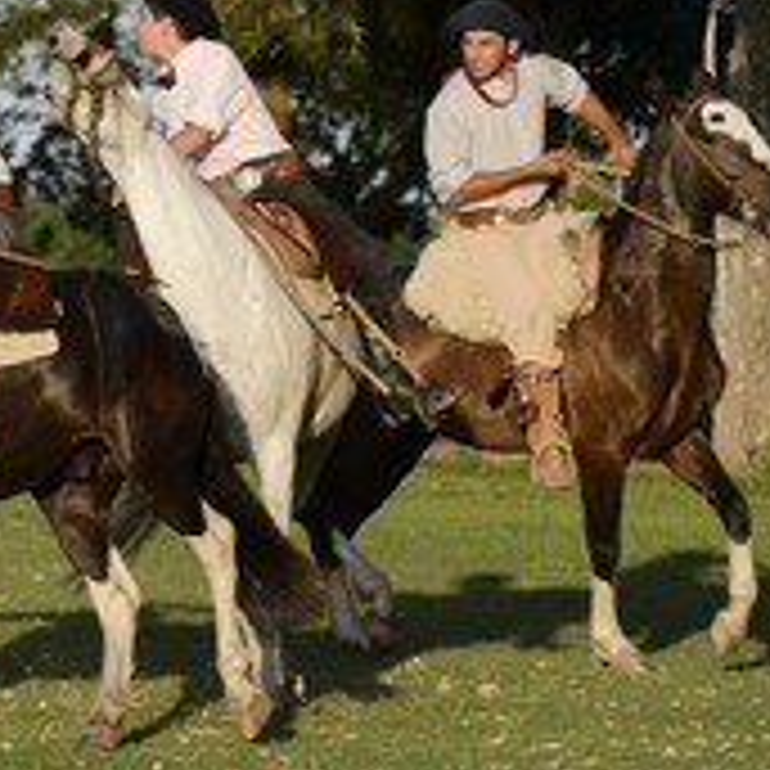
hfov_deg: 5.1
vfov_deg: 5.1
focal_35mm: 345
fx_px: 8682
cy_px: 279
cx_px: -122
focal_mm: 165
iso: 400
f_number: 6.3
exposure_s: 1/800
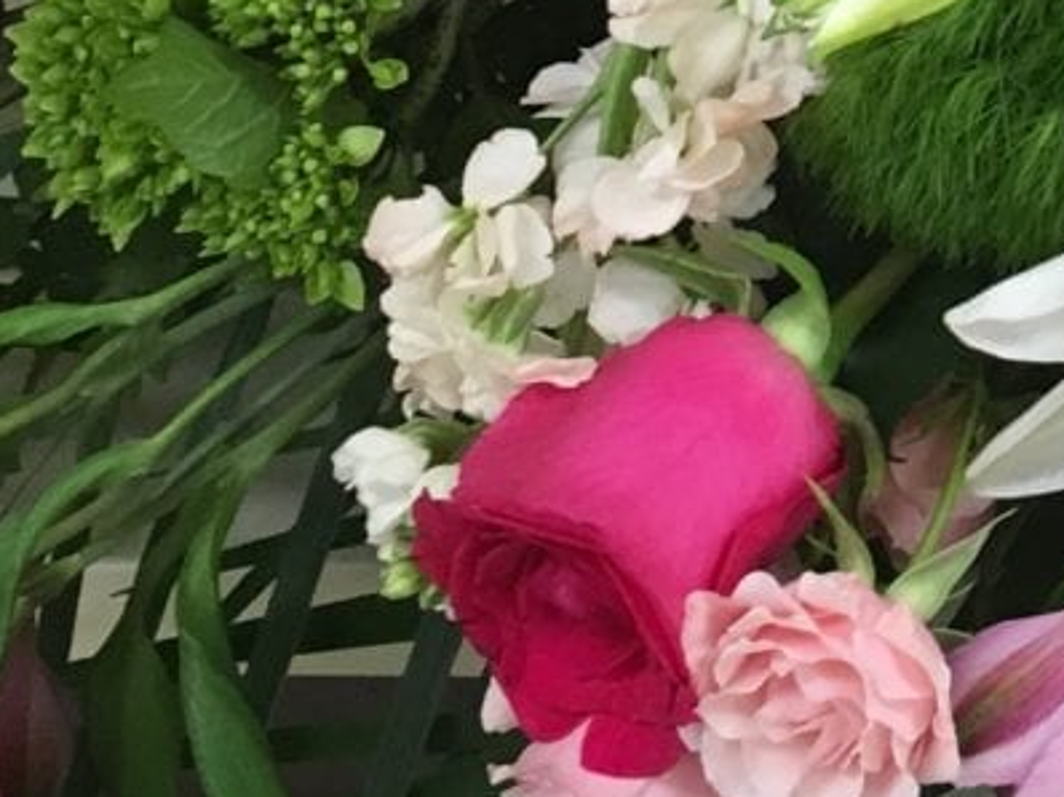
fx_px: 4301
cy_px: -455
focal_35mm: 140
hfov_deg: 13.0
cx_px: 1788
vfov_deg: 10.2
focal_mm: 4.15
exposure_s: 1/30
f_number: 2.2
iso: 80
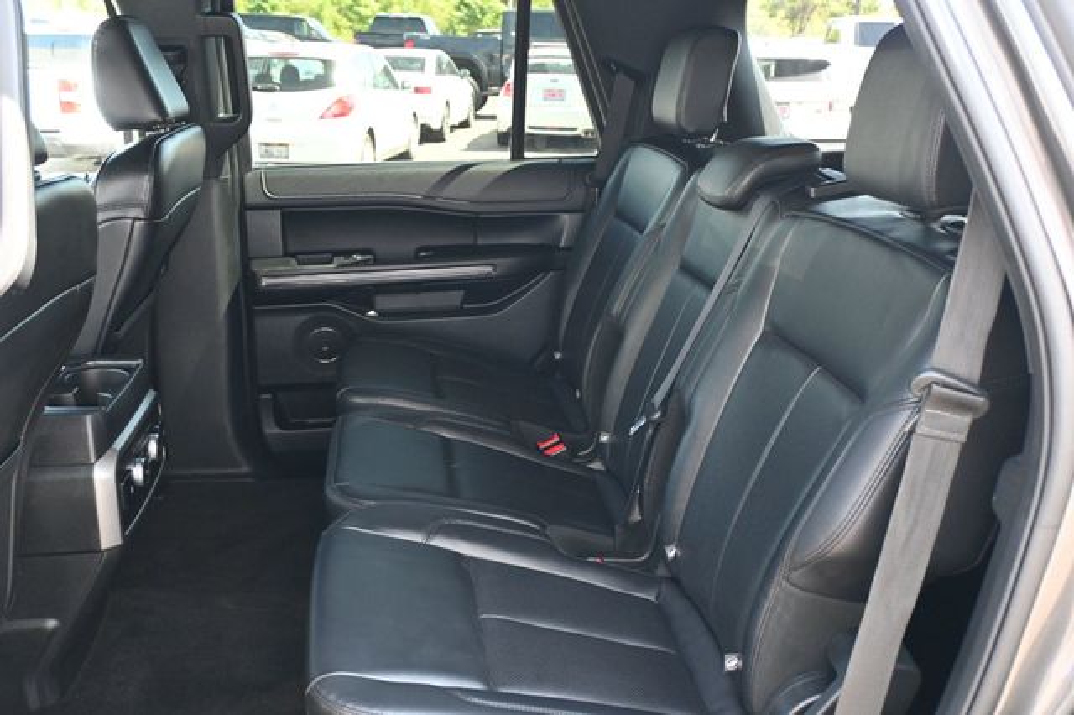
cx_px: 537
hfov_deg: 56.2
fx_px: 1006
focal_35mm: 34
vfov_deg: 39.1
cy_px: 358
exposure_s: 1/125
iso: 1800
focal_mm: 22.5
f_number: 4
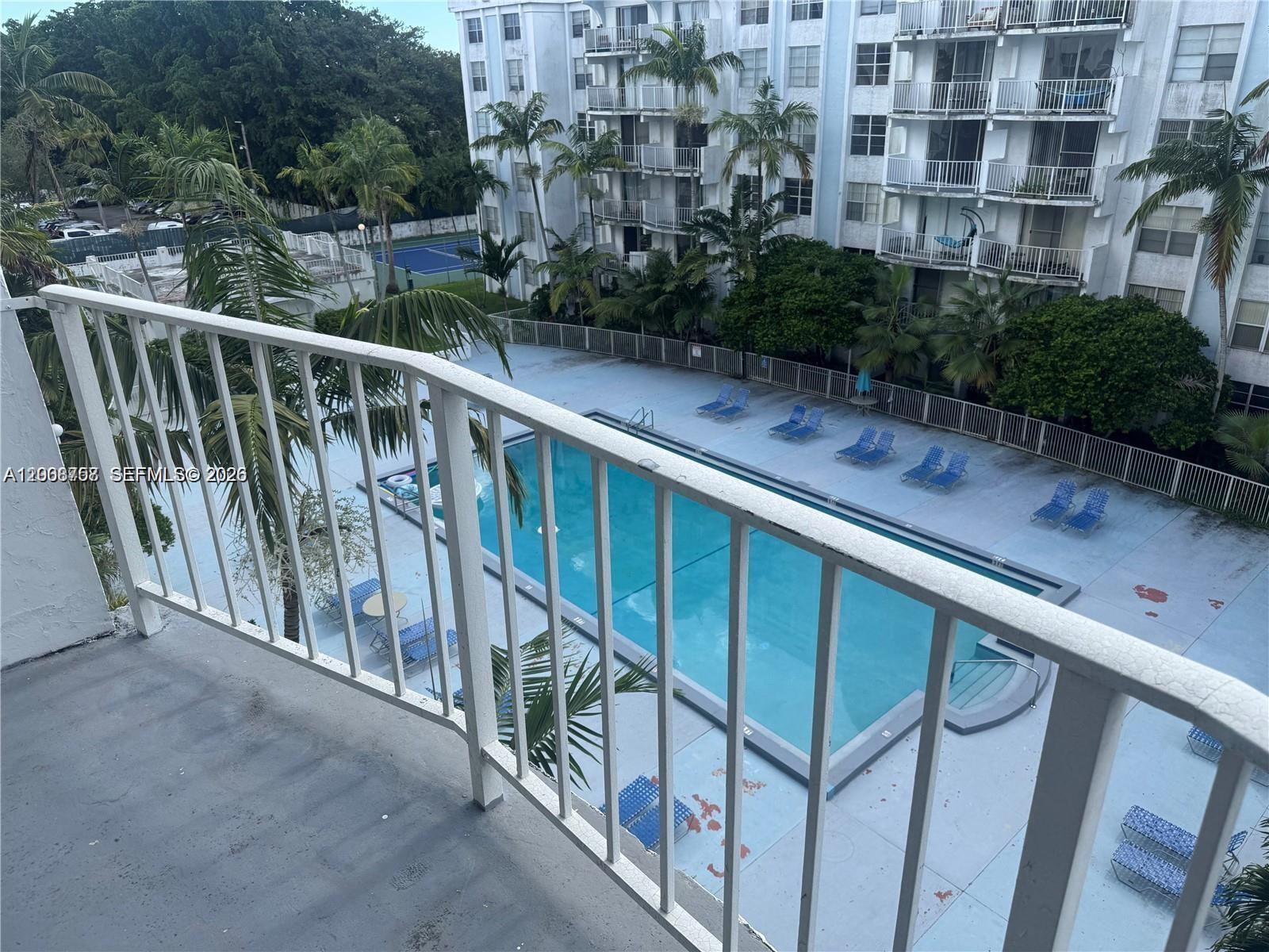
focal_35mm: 24
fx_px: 880
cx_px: 634
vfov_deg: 56.8
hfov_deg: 71.6
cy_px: 476
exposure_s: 1/2105
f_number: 1.78
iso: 80
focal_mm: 6.76
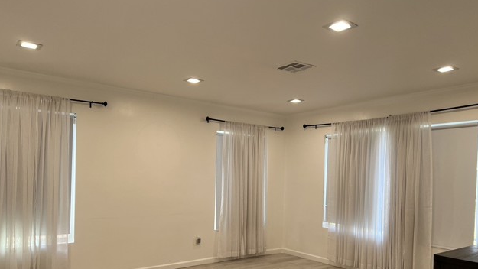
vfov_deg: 39.9
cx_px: 236
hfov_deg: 66.0
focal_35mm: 29
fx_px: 368
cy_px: 173
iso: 50
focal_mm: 5.7
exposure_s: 1/120
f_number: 1.5
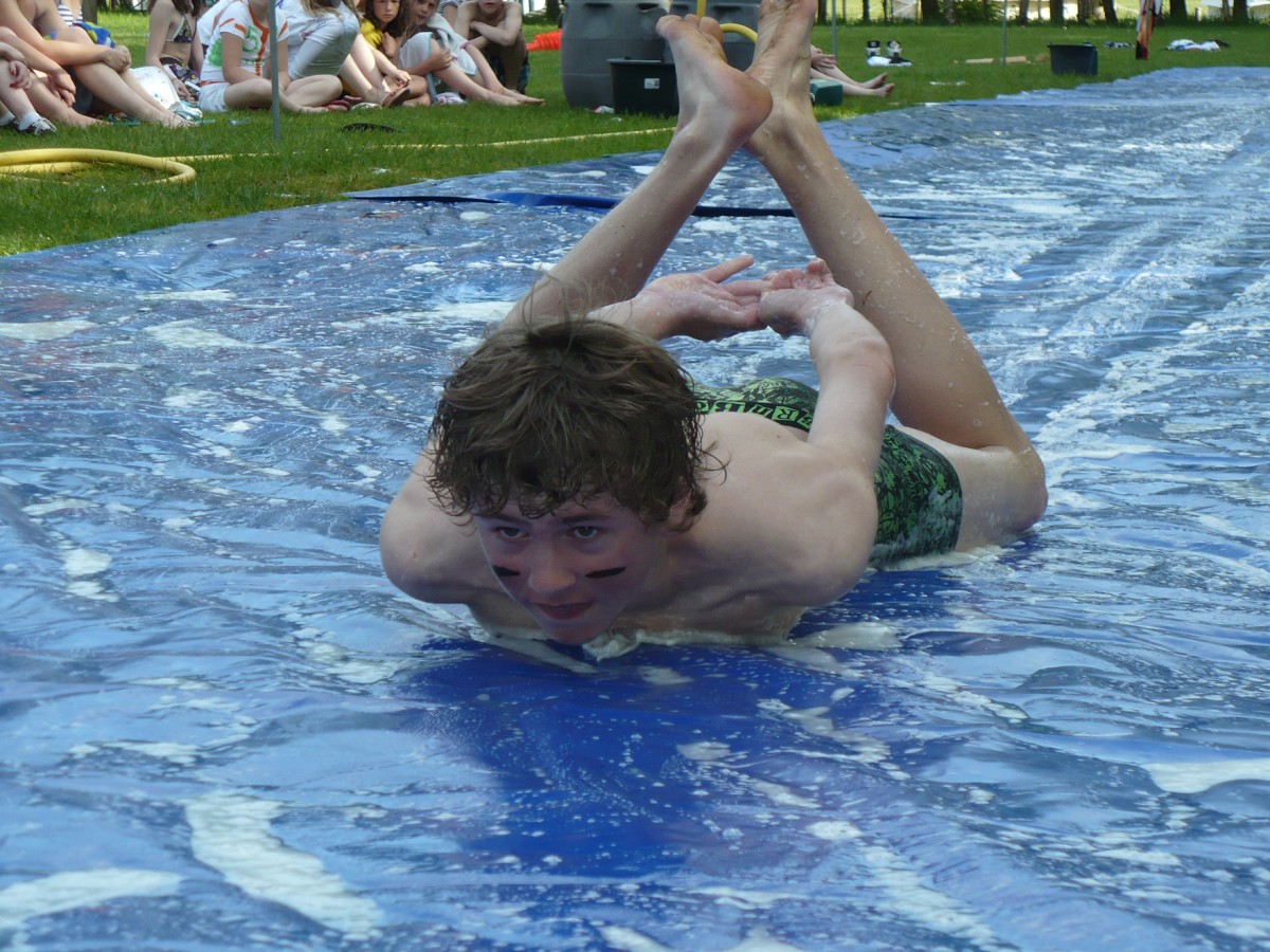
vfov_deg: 12.6
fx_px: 4329
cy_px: 476
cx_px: 635
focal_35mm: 118
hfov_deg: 16.7
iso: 100
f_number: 3.7
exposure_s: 1/320
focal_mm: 19.4
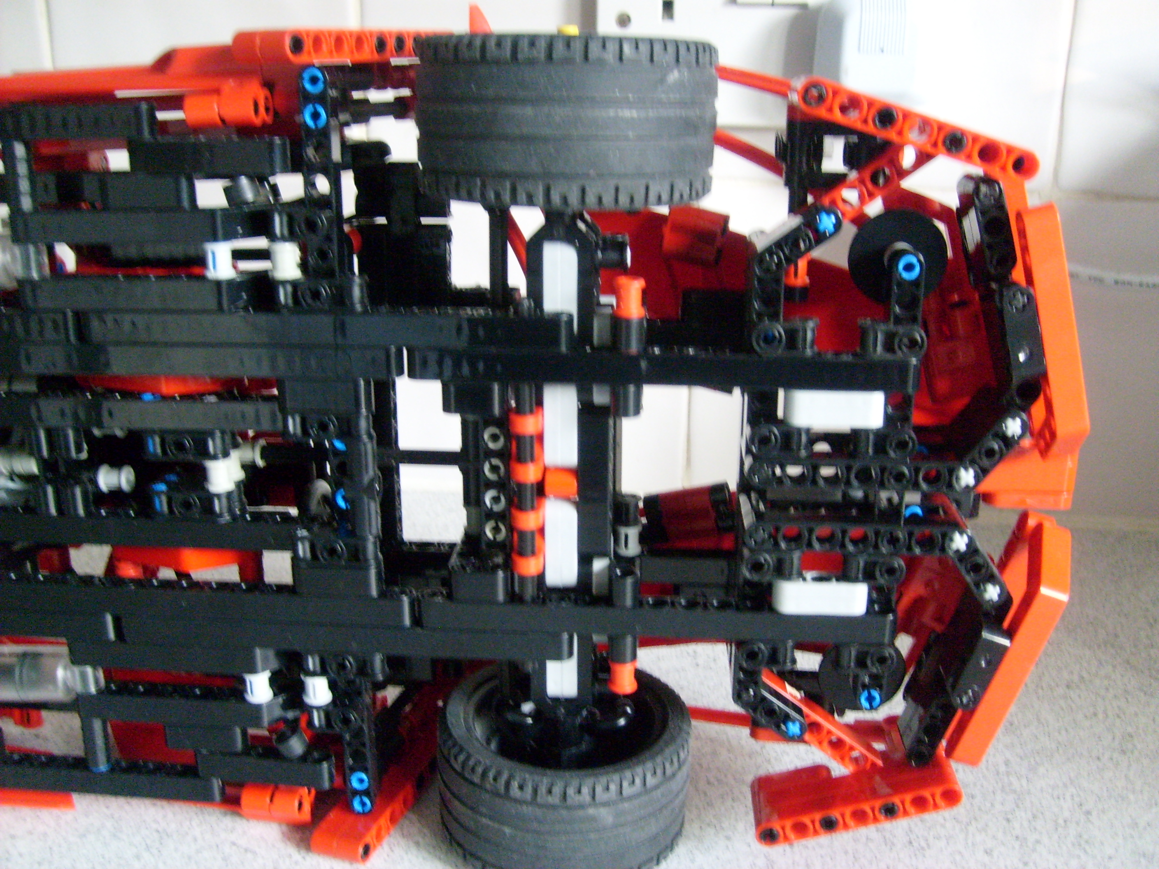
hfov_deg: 52.6
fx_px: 1172
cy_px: 434
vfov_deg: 40.7
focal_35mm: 35
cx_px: 580
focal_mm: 5.8
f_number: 2.8
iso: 200
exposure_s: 1/15
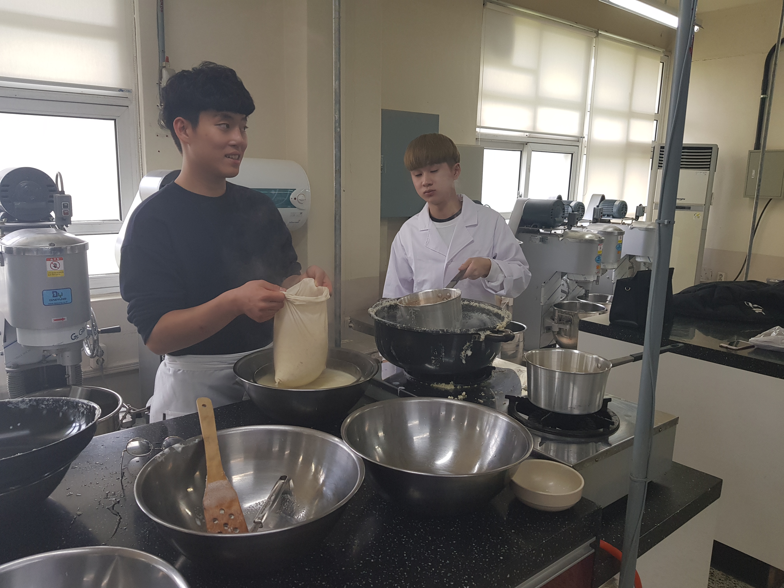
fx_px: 589
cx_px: 392
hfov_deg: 67.3
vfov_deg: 53.1
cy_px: 294
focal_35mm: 26
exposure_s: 1/120
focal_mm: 4.2
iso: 80
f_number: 1.7
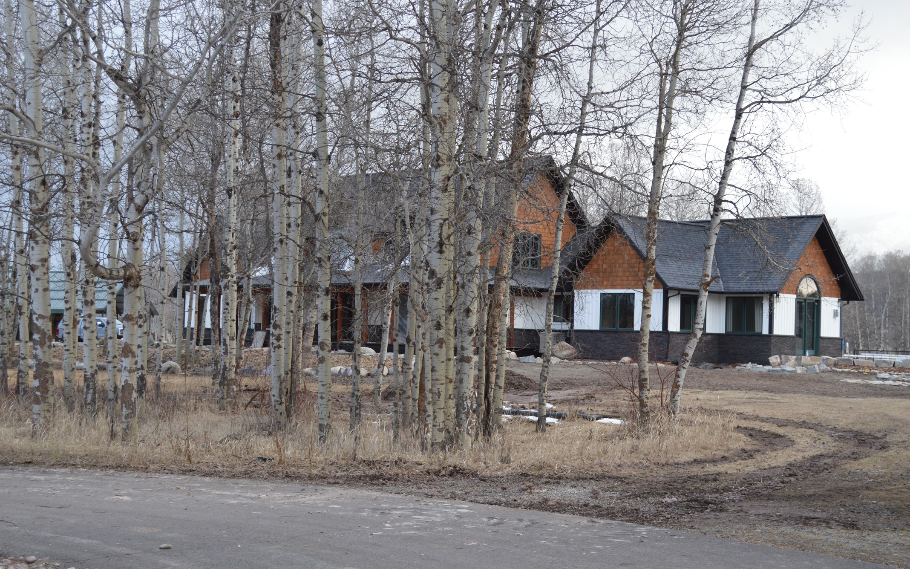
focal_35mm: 56
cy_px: 289
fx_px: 1389
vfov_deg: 23.1
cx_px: 461
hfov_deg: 36.3
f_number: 5
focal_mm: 36
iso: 400
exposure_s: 1/100
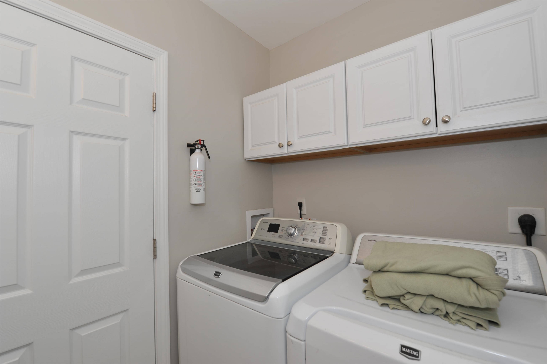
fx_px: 228
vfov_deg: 77.2
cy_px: 182
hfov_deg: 100.4
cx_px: 274
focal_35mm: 15
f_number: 7.1
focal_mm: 15
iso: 200
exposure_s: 1/60
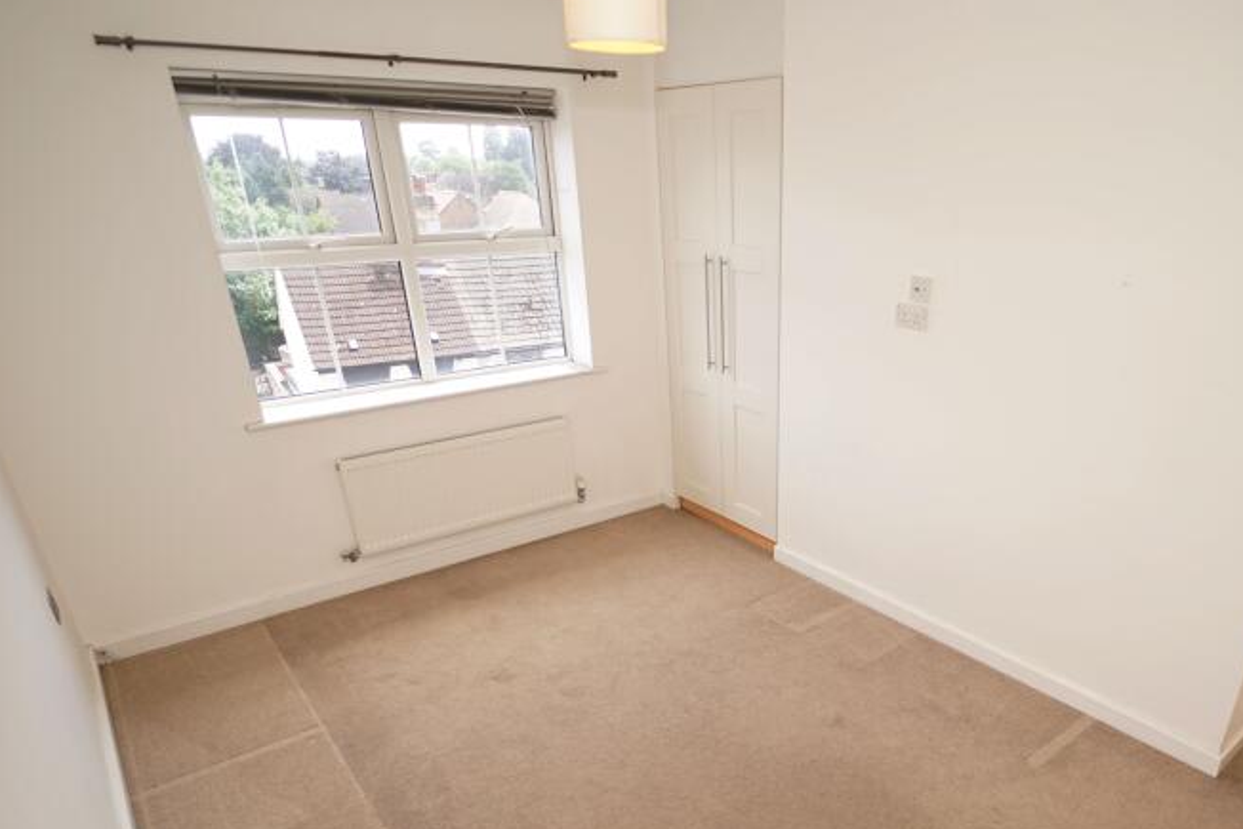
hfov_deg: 77.2
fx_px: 760
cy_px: 590
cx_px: 776
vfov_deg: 55.3
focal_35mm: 22
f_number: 2.8
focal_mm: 14
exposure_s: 1/125
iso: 100
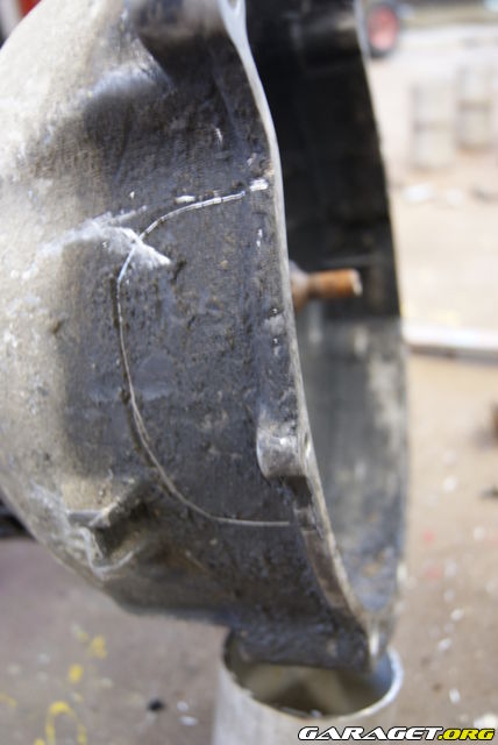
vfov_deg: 53.1
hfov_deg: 36.9
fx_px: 745
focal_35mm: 36
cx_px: 249
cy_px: 372
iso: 400
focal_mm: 24
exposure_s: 1/2.5
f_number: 4
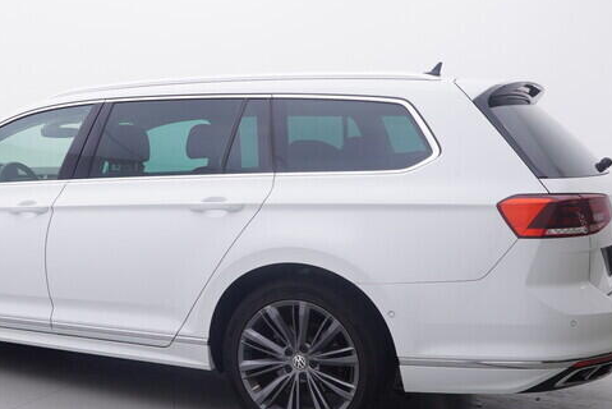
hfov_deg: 39.4
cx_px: 119
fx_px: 818
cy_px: 235
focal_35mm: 48
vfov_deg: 28.0
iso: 200
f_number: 5
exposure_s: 1/80
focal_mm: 15
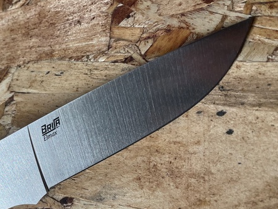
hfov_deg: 37.9
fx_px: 377
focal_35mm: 47
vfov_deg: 30.5
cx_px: 30
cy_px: 147
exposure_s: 1/60
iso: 80
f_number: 1.6
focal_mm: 4.2
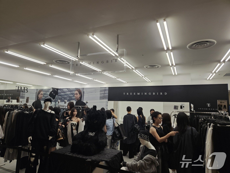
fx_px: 153
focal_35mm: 23
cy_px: 86
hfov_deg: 73.9
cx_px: 115
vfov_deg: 58.9
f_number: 1.8
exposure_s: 1/180
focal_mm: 5.4
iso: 50
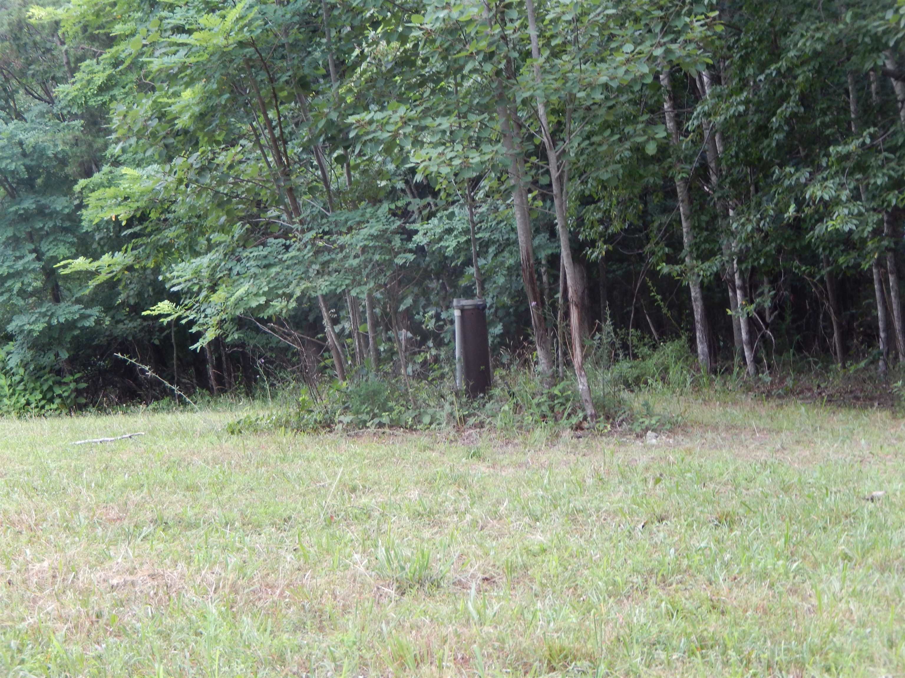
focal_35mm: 73
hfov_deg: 26.7
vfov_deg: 20.2
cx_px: 452
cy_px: 339
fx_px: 1909
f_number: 4.9
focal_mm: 13.1
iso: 160
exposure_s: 1/30
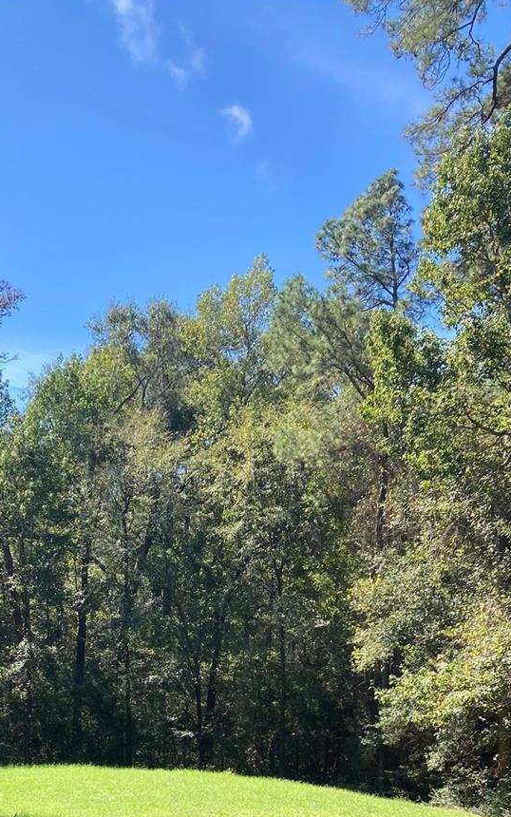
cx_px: 132
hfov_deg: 24.2
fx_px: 1180
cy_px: 723
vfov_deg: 36.0
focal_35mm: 53
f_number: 1.8
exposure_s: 1/810
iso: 20
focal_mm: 3.99
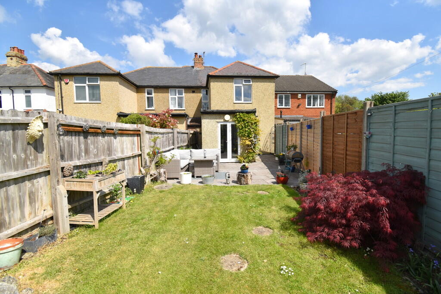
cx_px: 220
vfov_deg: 77.3
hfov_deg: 100.4
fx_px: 184
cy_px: 147
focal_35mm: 15
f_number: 8
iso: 100
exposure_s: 1/250
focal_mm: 10
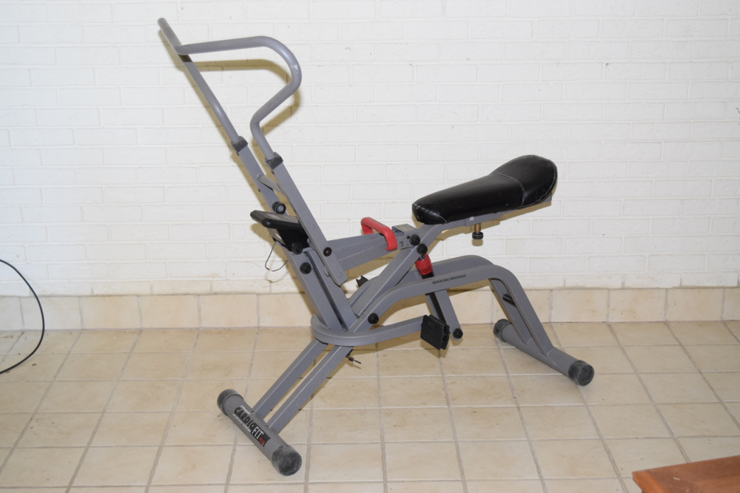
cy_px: 246
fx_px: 1048
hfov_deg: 38.9
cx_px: 370
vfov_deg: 26.5
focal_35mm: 51
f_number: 4.5
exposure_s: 1/60
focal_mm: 34
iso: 1100
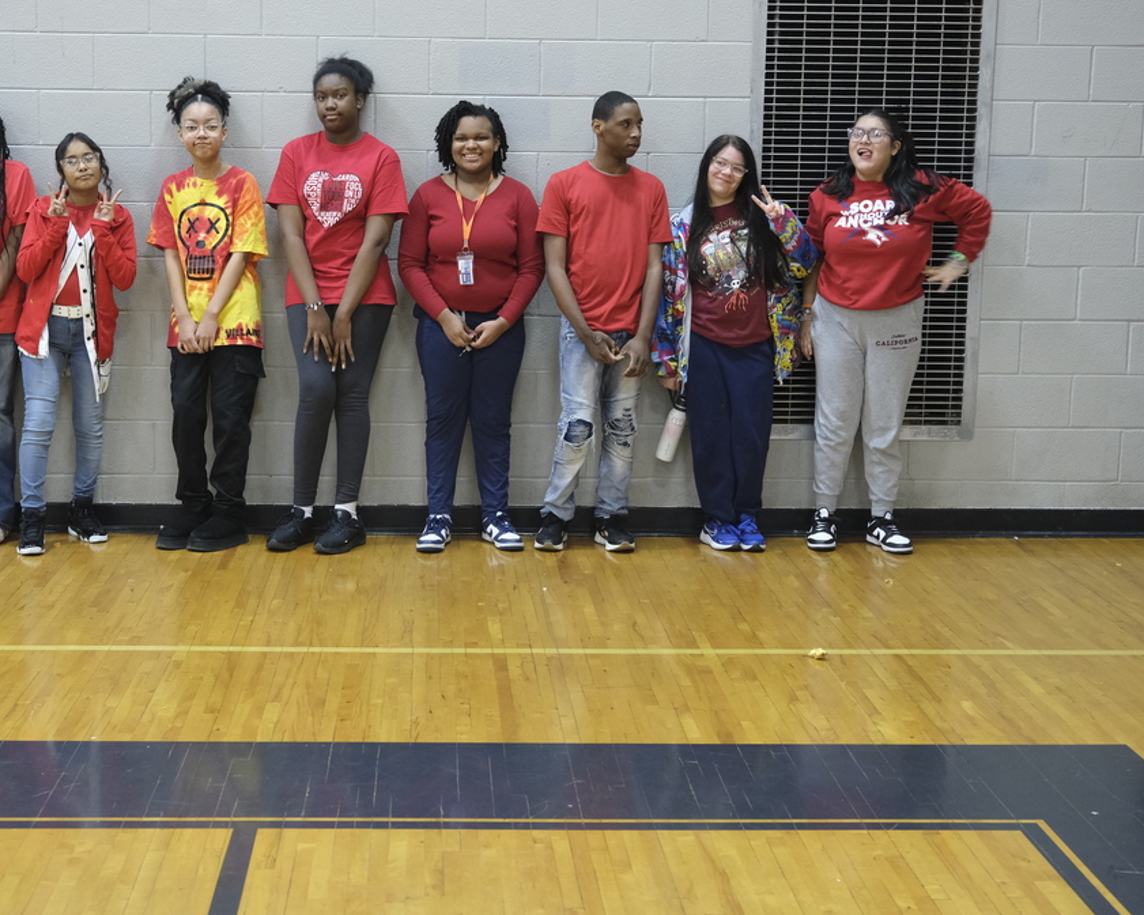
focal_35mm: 56
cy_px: 458
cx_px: 494
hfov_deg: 33.5
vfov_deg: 27.1
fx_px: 1896
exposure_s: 1/50
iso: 2500
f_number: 4
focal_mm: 32.5
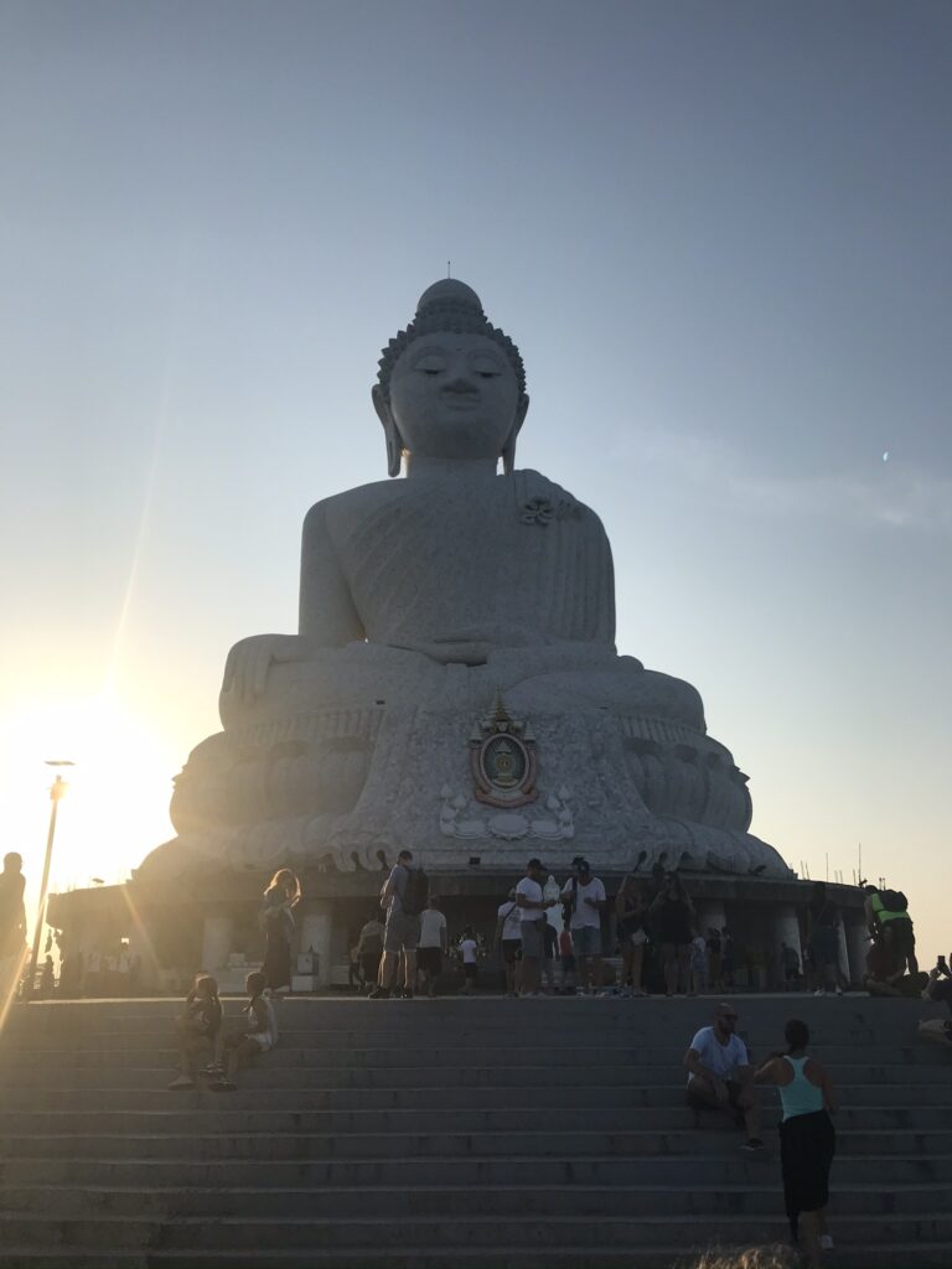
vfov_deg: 63.4
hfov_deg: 49.7
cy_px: 634
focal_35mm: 28
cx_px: 476
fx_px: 1027
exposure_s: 1/3831
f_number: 1.8
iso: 20
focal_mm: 3.99
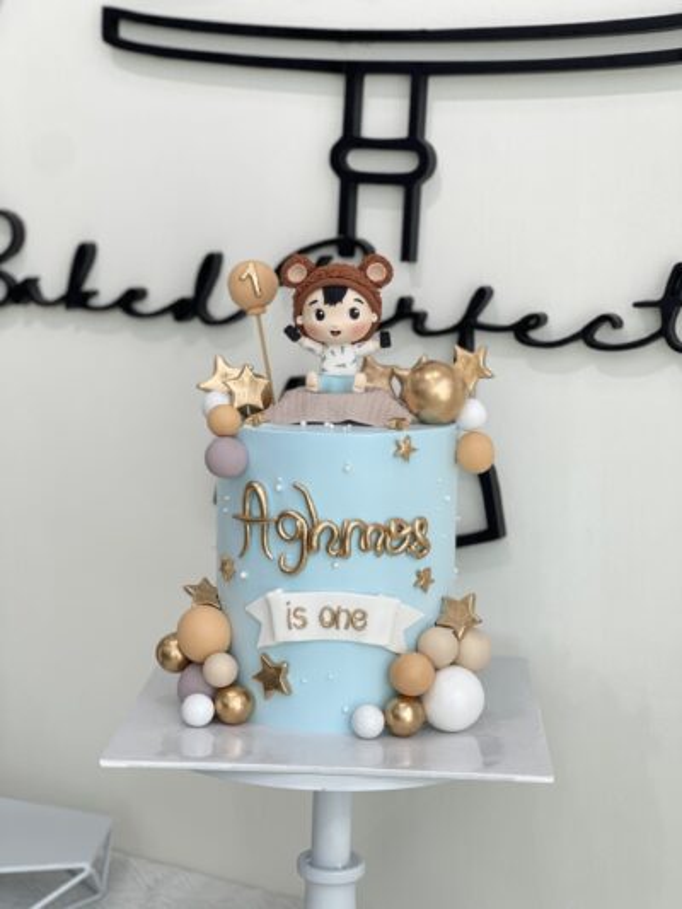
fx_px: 1681
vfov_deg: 30.3
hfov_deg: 22.9
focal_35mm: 64
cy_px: 454
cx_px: 341
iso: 50
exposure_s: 1/100
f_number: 2.2
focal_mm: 7.5
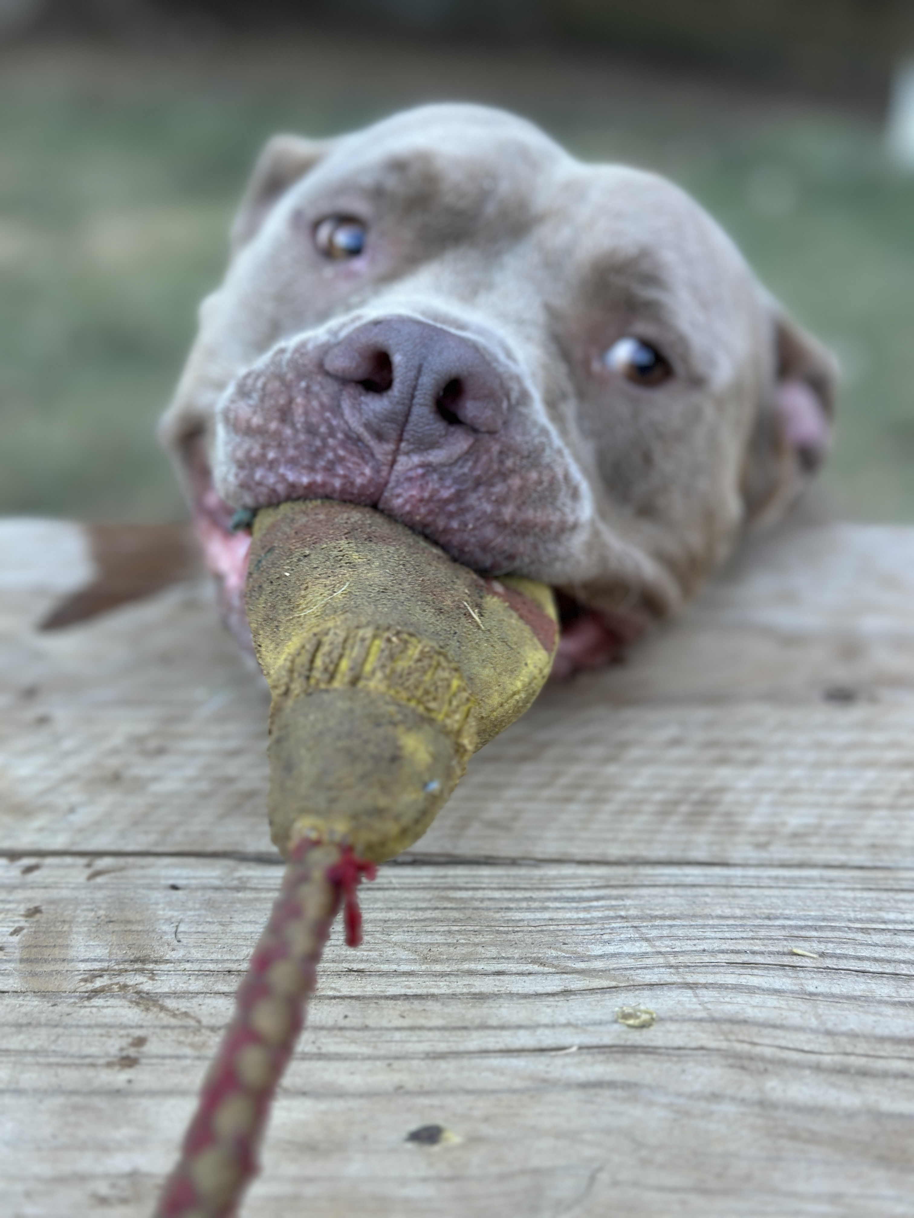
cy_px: 609
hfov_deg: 30.3
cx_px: 457
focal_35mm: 48
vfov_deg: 39.7
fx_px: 1690
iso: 125
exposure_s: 1/93
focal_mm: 6.86
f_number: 1.78
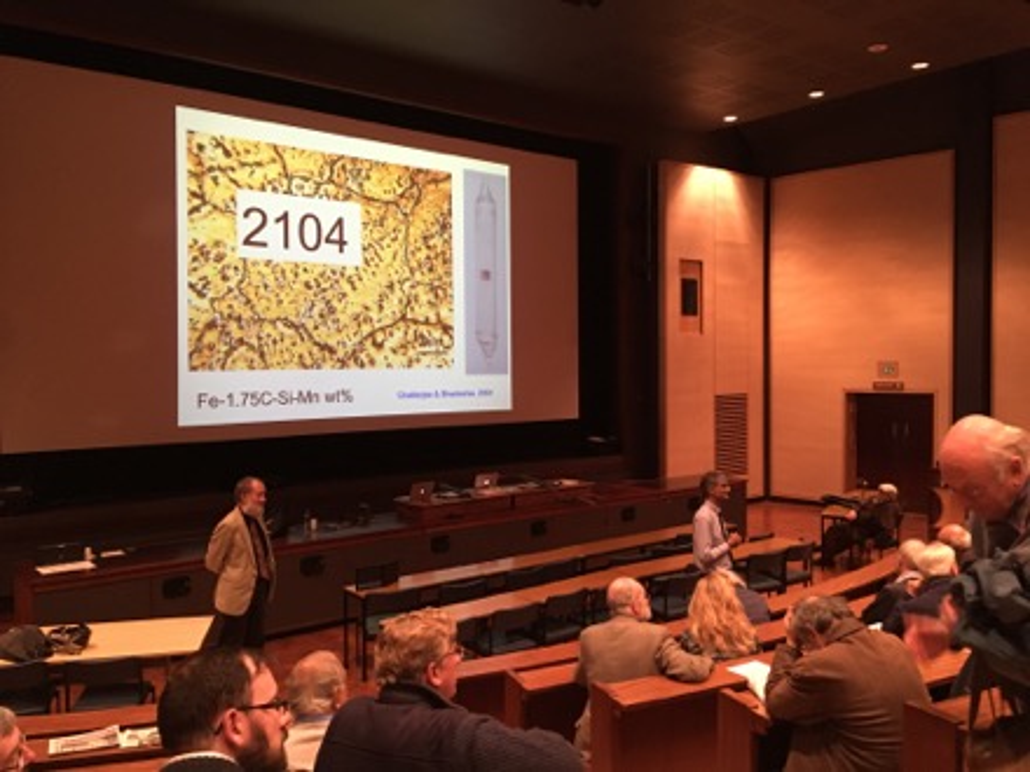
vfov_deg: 48.2
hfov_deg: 61.7
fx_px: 863
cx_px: 515
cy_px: 386
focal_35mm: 29
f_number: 2.2
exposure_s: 1/17
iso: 200
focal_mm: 4.15
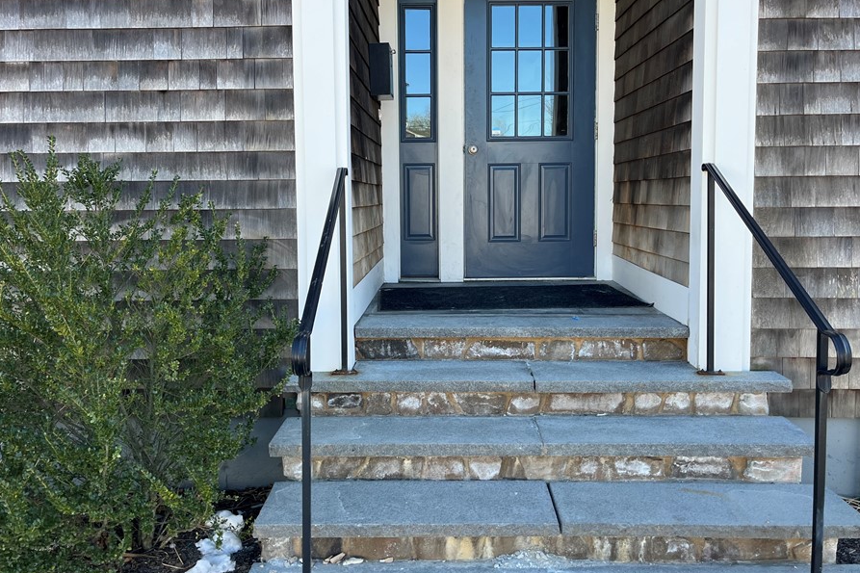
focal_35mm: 31
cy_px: 240
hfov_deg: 60.3
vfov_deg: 42.2
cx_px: 430
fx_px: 740
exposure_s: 1/428
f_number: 1.6
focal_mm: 5.1
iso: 50
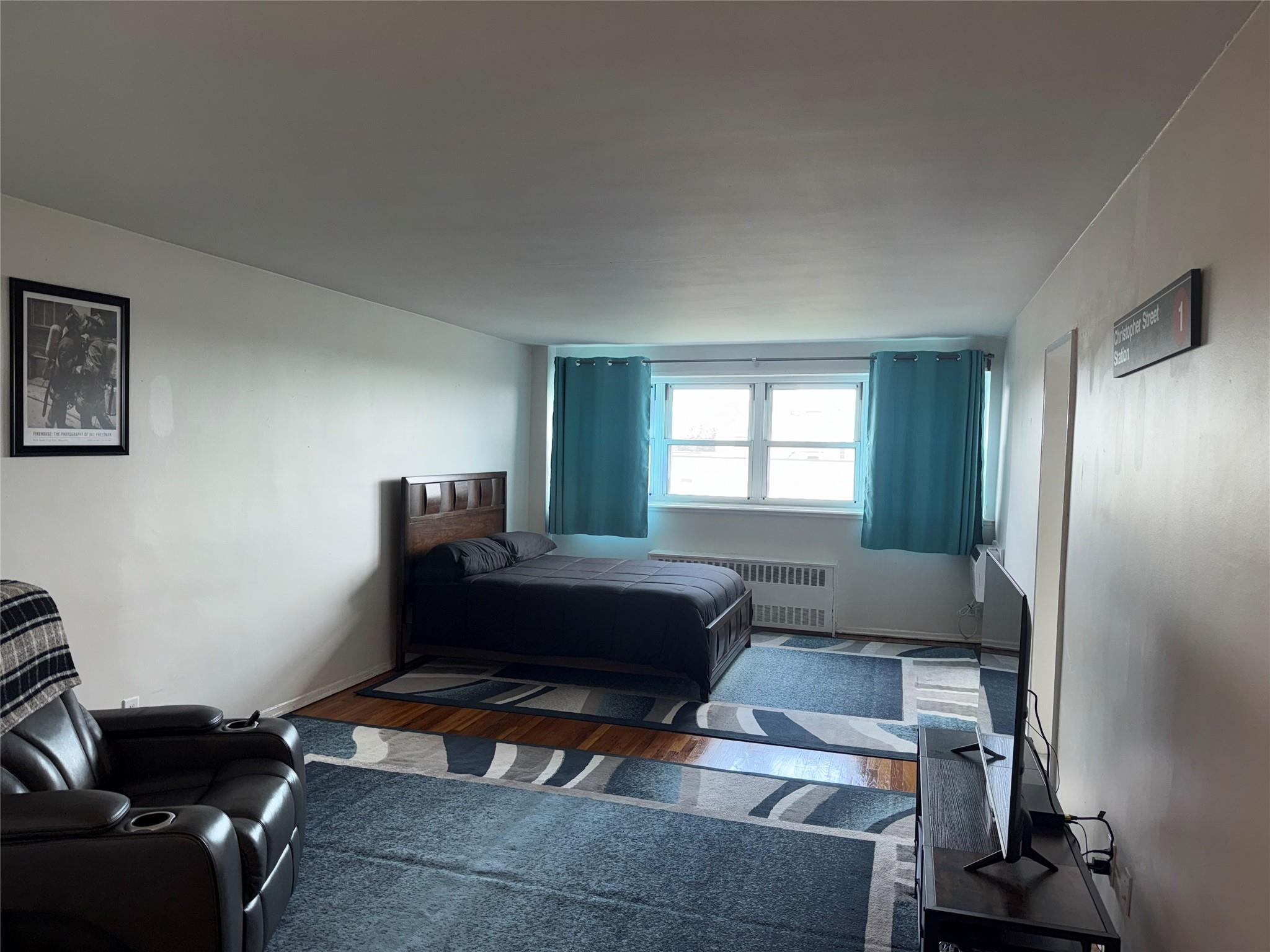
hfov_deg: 71.6
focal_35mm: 24
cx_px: 635
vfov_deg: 56.8
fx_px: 881
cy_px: 476
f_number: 1.78
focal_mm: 6.76
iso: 64
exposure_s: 1/50
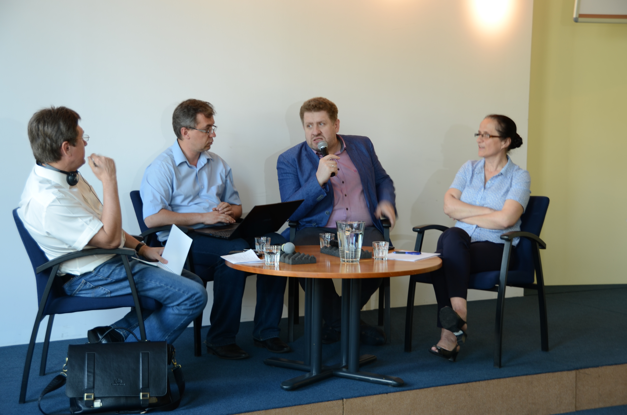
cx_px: 314
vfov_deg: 21.5
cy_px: 208
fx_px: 1095
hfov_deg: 32.0
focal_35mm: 63
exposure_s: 1/8
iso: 100
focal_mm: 42
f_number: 4.5
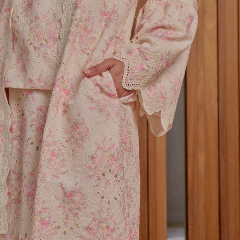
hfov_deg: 19.3
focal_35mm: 90
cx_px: 119
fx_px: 706
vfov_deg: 19.3
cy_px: 94
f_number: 6.3
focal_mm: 70
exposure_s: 1/125
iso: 200
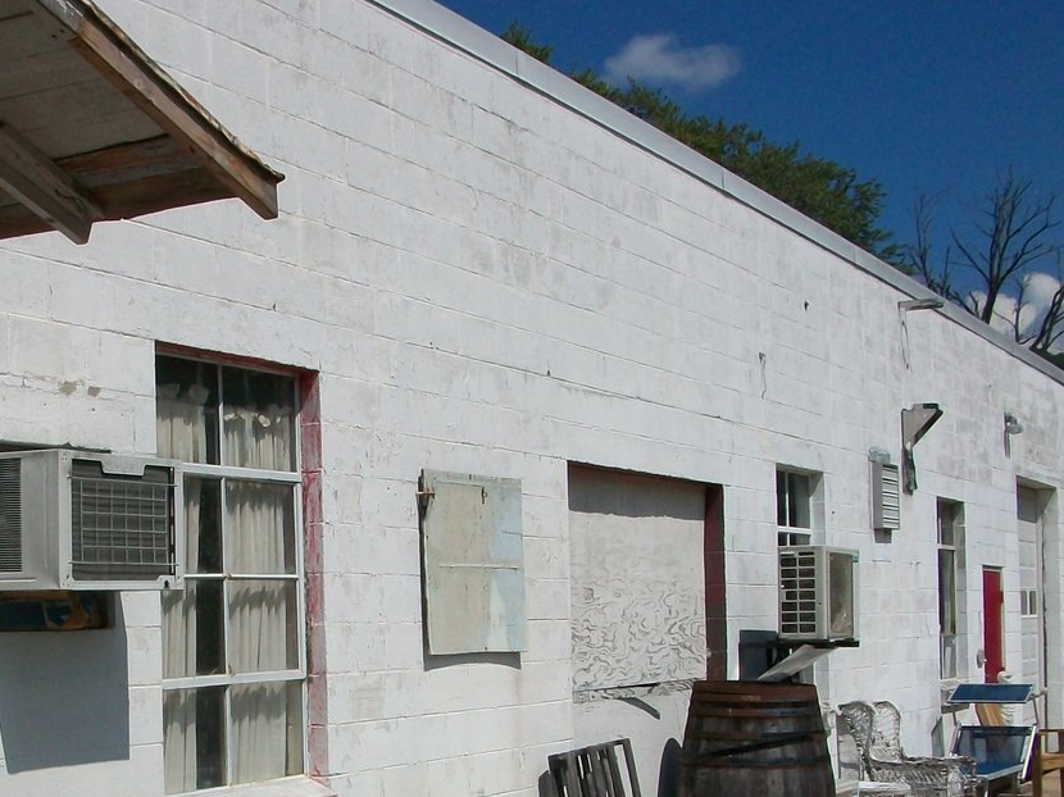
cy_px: 646
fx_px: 1905
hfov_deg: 30.8
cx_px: 290
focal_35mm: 62
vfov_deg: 23.3
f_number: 5.5
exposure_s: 1/1401
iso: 80
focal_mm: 5.7
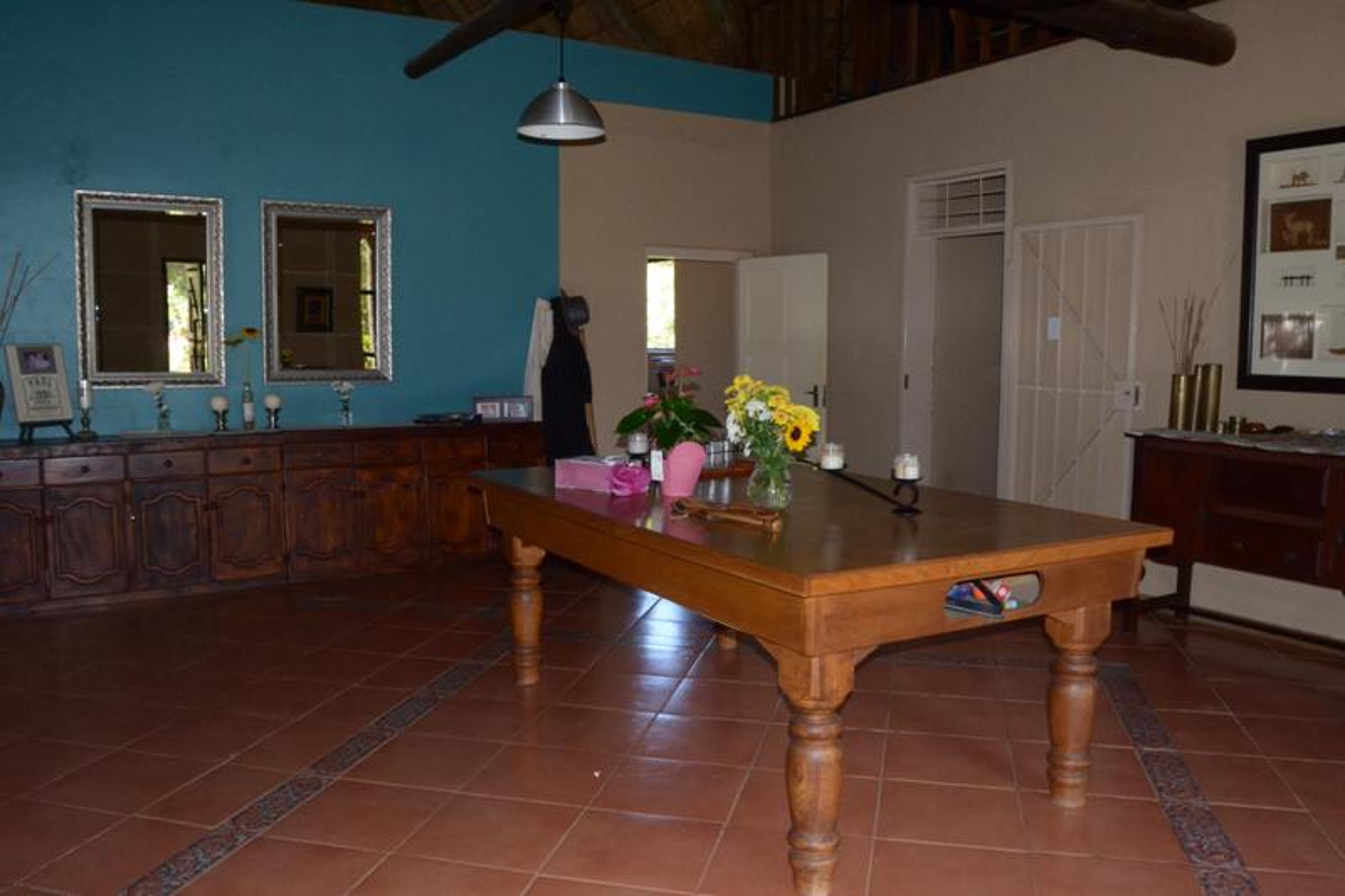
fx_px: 1008
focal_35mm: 27
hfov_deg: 67.4
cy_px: 448
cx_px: 672
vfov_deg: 47.9
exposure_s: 1/60
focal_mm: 18
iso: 1600
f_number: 13
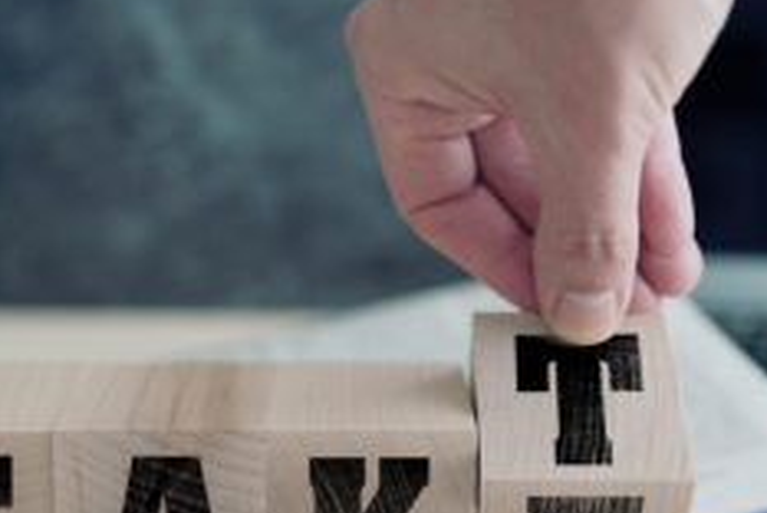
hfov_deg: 33.2
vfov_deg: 22.7
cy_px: 296
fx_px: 1280
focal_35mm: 60
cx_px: 303
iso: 160
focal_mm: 35
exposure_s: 1/30
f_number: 2
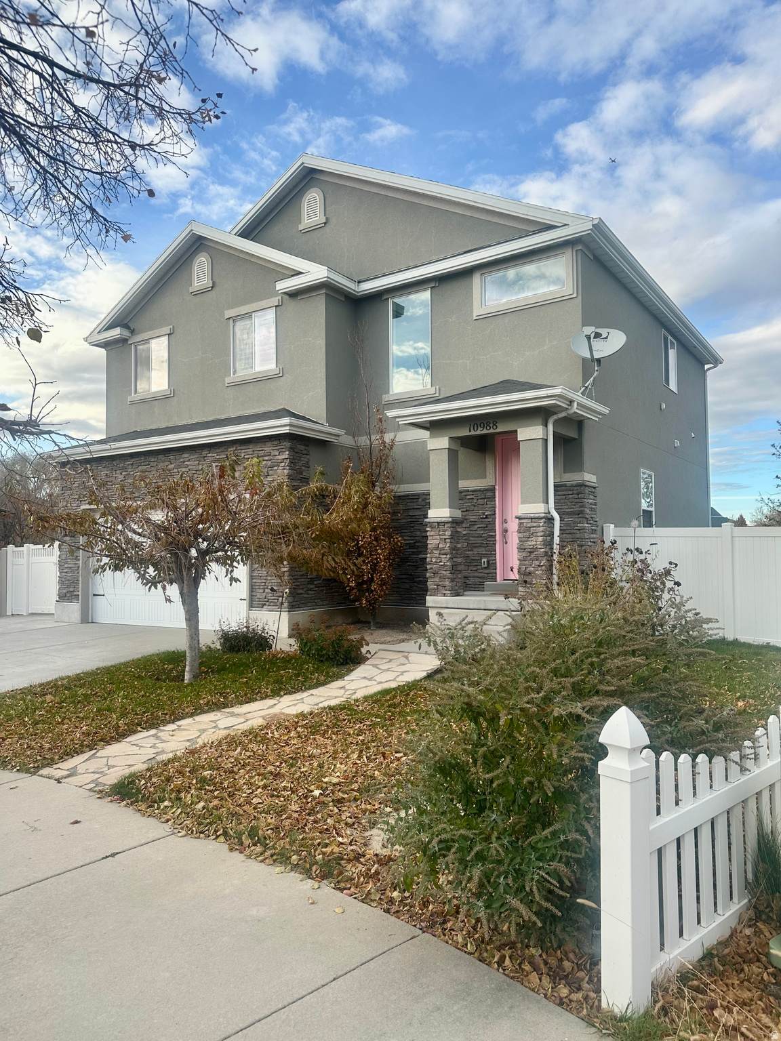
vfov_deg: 71.6
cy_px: 520
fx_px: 722
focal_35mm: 24
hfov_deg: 56.8
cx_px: 390
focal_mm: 6.86
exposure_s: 1/1183
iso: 80
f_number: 1.78
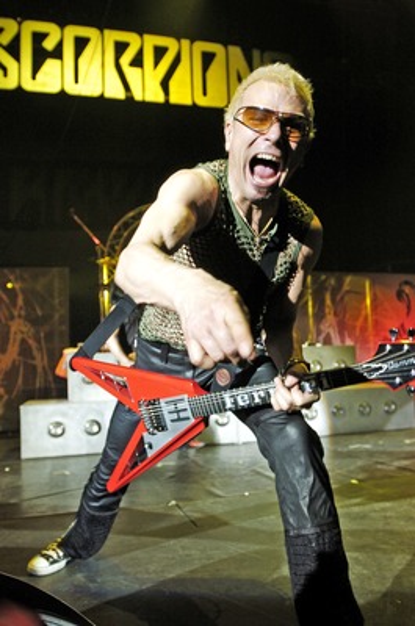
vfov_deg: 62.0
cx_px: 208
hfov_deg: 43.4
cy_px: 313
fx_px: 521
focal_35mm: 30
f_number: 2.8
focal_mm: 20
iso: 400
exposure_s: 1/200
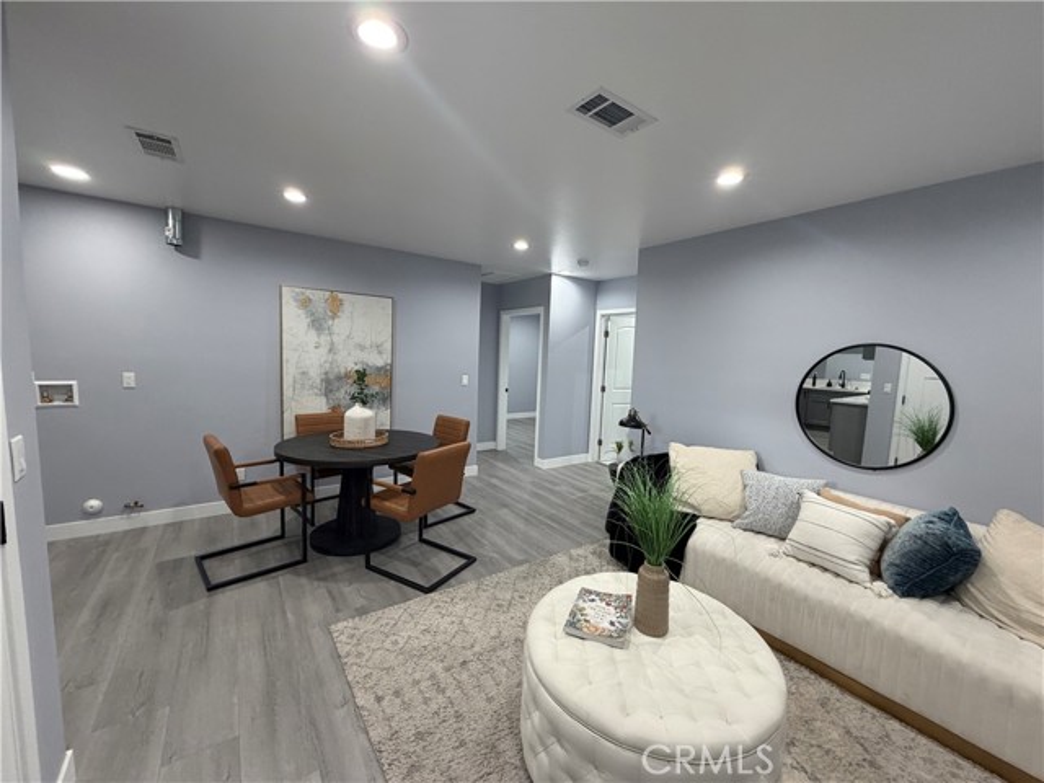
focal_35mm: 14
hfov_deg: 102.1
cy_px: 392
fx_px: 422
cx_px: 522
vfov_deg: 85.7
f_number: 2.2
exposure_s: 1/120
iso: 250
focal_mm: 2.22
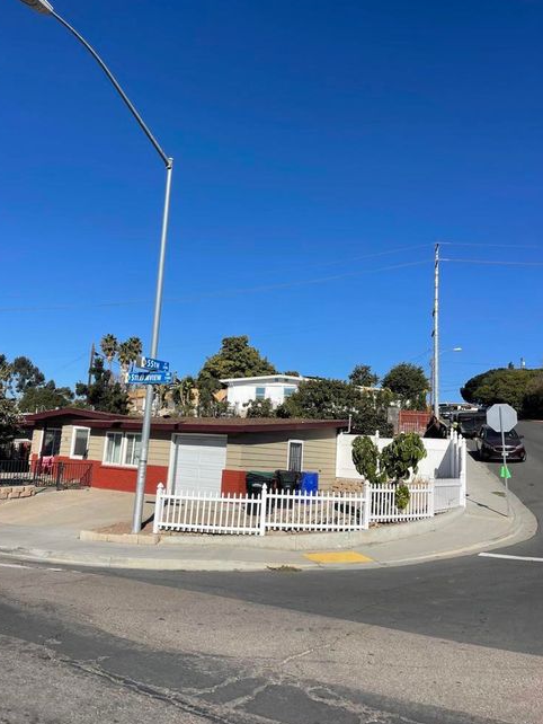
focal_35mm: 27
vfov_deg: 65.3
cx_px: 266
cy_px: 367
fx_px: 564
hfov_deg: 51.4
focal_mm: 5.1
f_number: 1.6
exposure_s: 1/5917
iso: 32
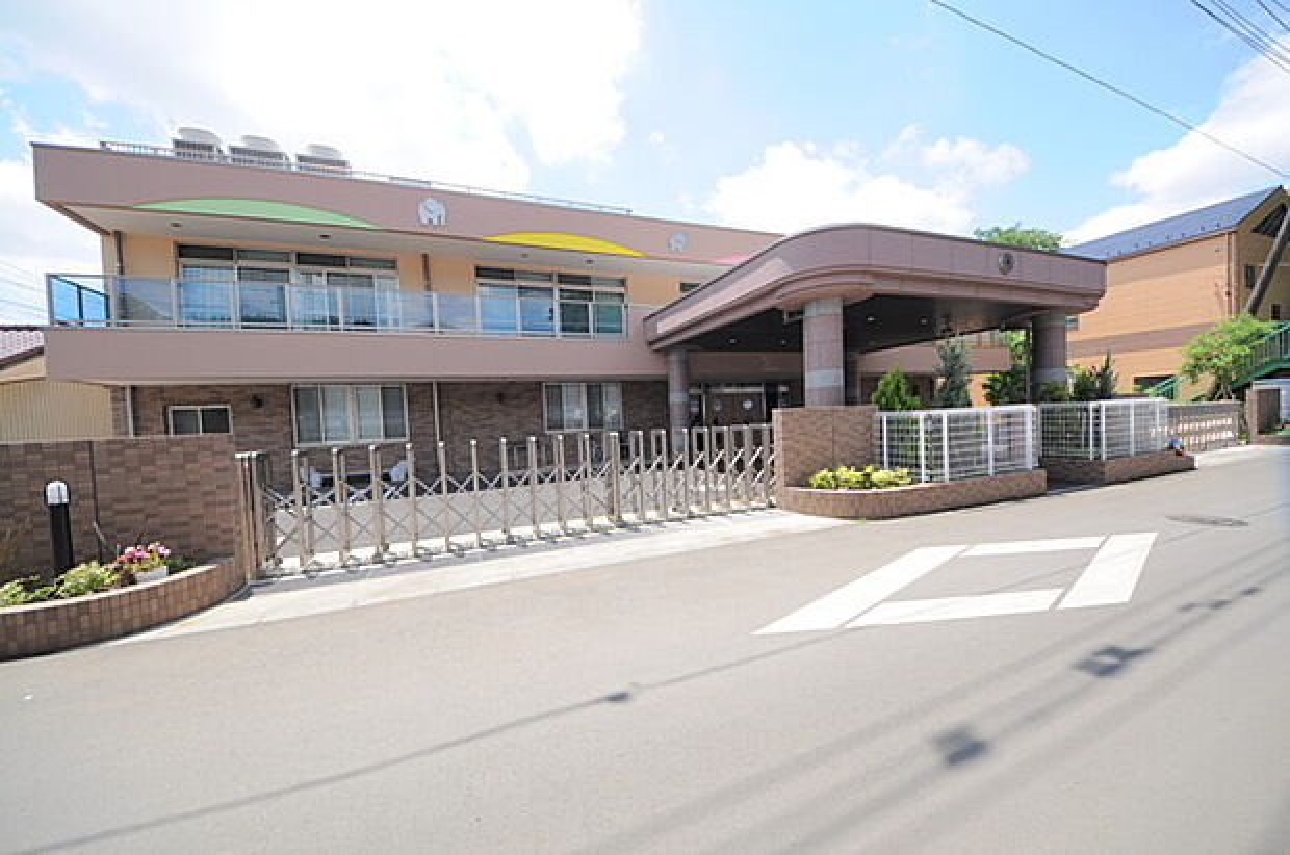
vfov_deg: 89.8
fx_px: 429
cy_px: 428
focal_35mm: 12
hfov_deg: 112.7
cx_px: 645
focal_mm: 8
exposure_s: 1/250
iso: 200
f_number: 8
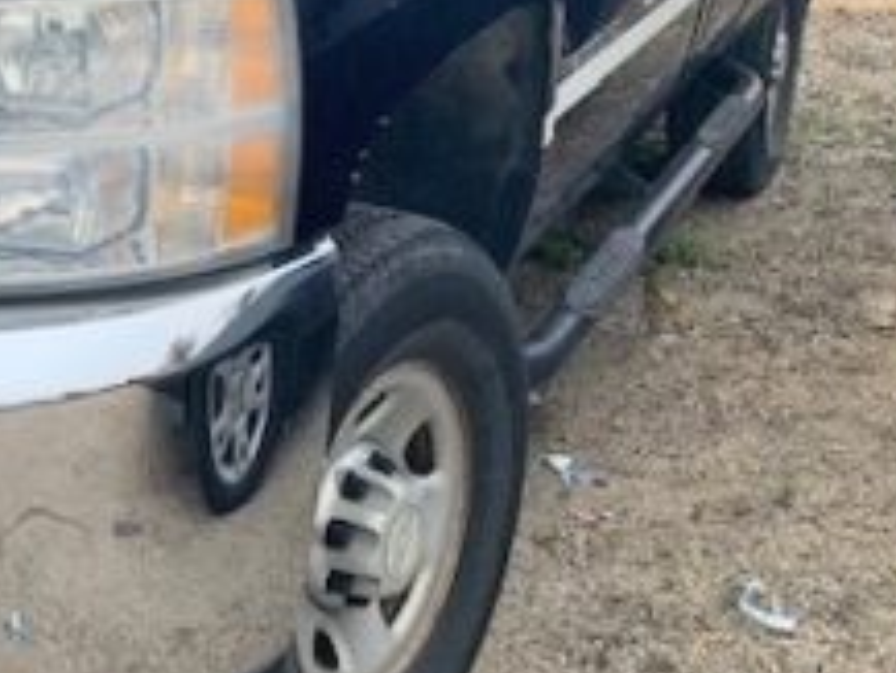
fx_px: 1865
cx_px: 17
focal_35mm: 72
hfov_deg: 25.8
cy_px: 83
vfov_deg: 20.1
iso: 25
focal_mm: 4.25
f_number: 1.8
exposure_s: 1/696
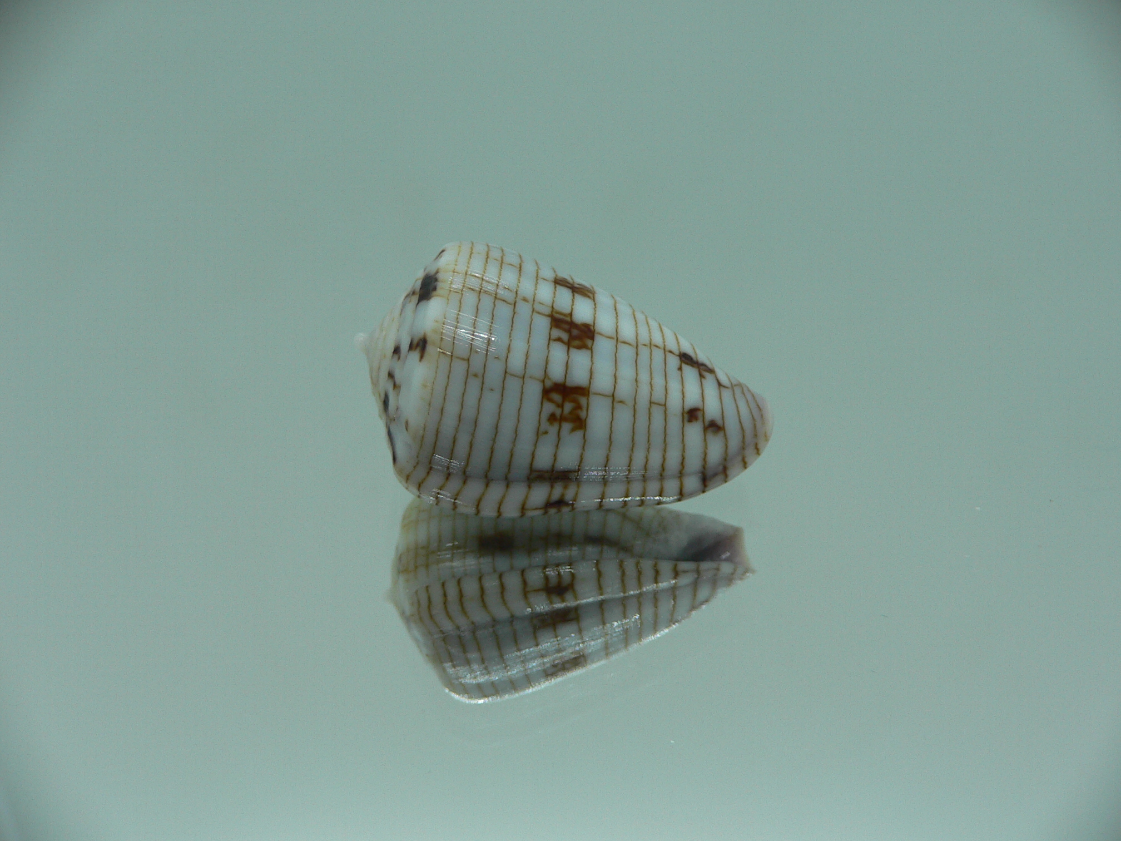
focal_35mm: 35
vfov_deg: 40.7
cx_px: 560
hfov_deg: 52.6
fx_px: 1133
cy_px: 420
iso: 80
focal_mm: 4.6
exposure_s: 1/60
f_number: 2.8
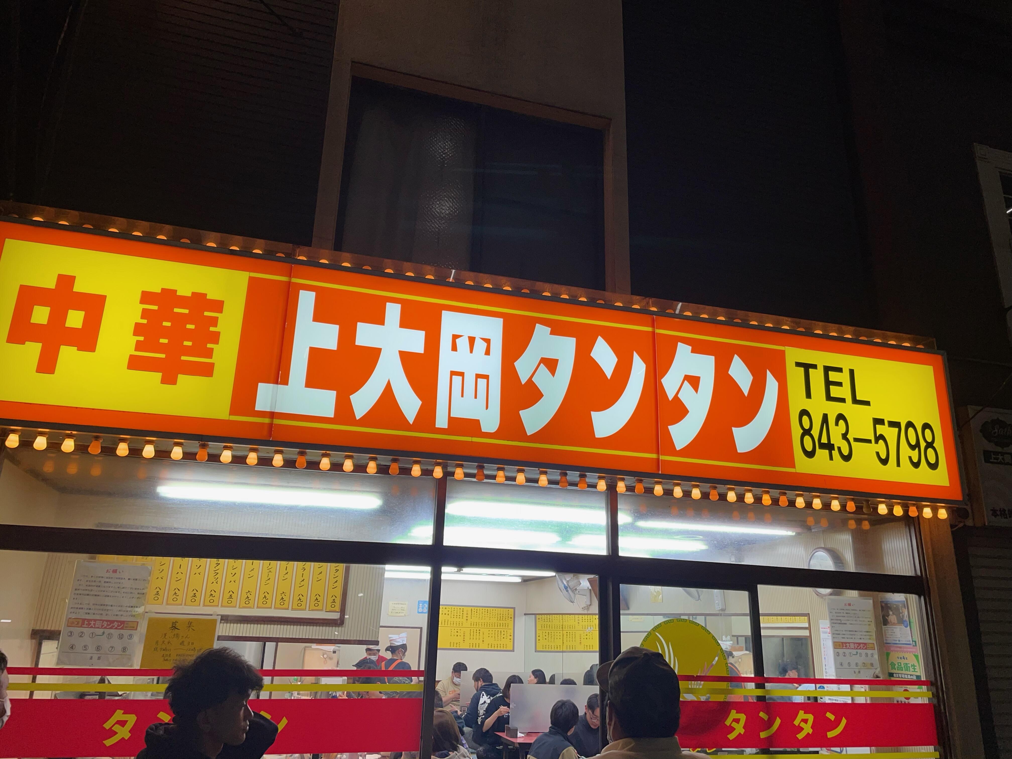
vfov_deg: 53.1
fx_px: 760
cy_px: 380
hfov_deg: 67.3
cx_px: 506
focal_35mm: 26
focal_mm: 4.2
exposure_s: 1/101
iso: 32
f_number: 1.6
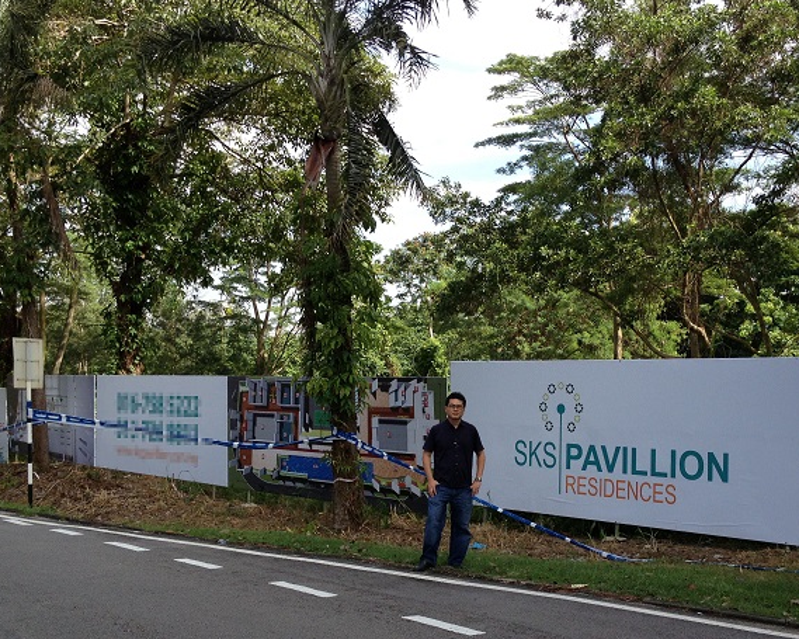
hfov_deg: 38.0
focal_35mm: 49
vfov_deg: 30.6
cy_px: 419
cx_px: 448
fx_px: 1159
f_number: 2.4
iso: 50
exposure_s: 1/726
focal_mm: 4.28
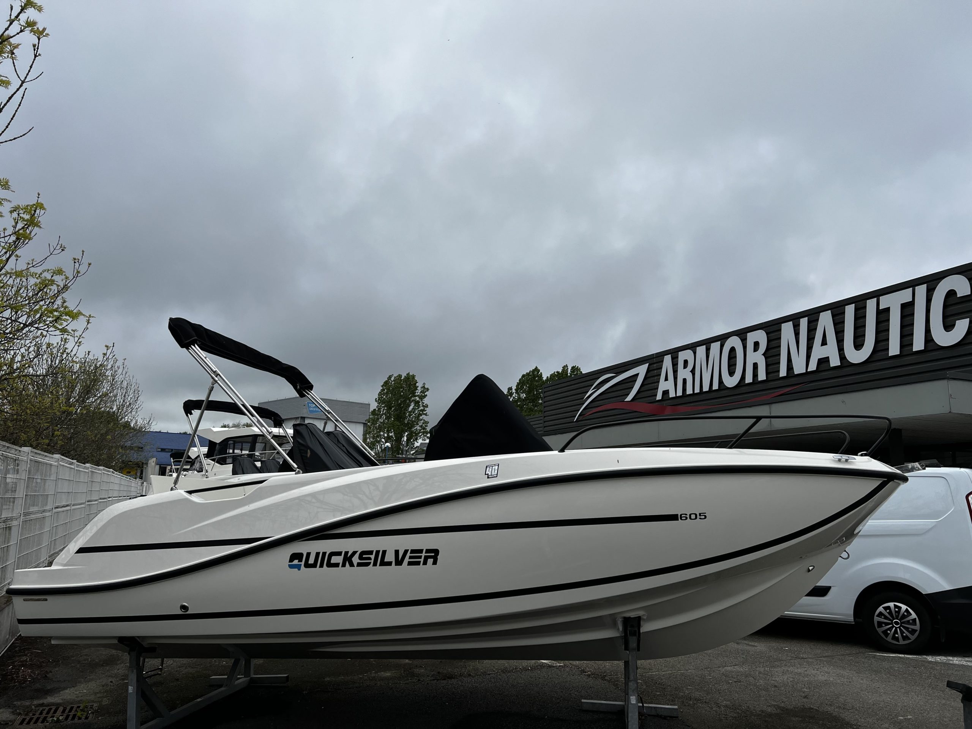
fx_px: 730
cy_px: 364
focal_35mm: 26
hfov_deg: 67.3
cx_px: 486
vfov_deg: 53.1
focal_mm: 5.7
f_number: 1.5
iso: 50
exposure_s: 1/6211
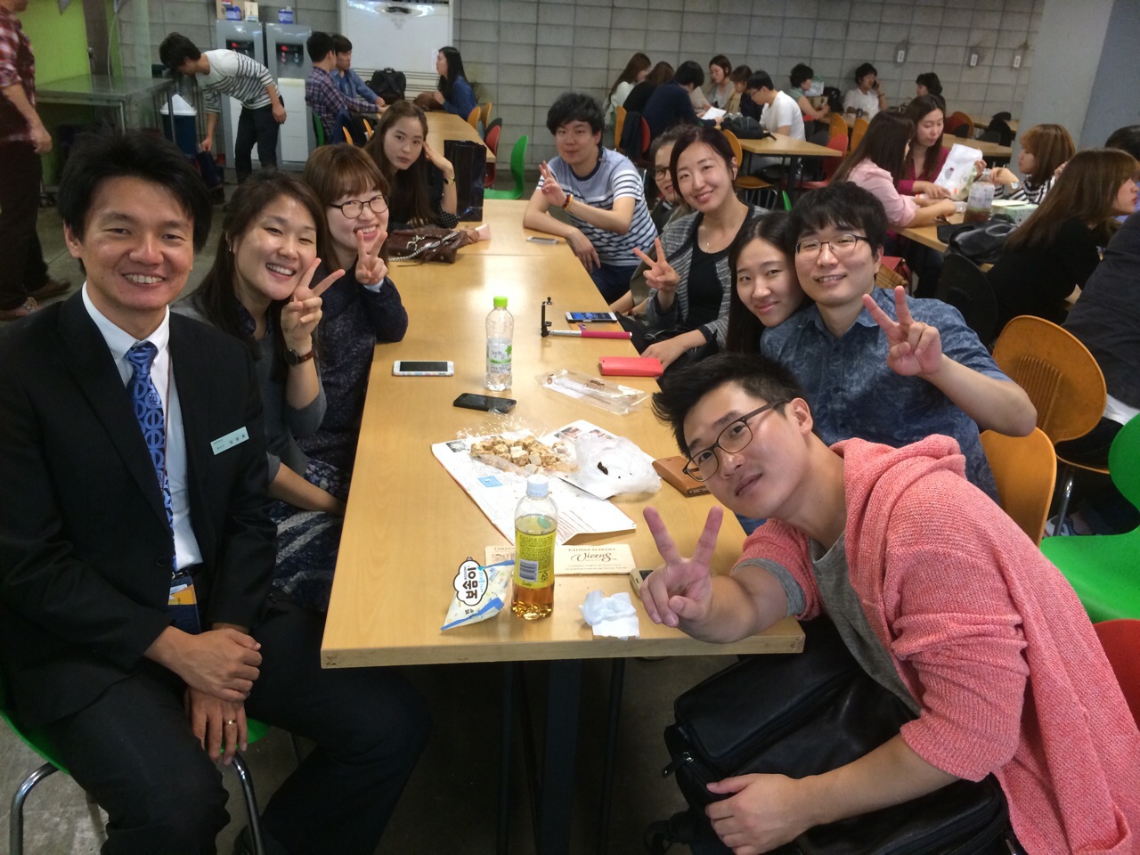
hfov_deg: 60.0
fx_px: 988
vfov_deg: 46.8
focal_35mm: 30
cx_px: 570
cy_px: 428
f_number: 2.2
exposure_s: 1/30
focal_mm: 4.12
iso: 160
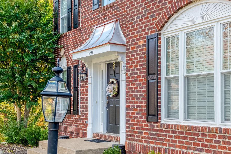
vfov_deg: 26.9
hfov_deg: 38.9
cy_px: 97
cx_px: 162
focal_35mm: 50
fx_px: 321
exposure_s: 1/200
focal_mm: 22
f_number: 8
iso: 400
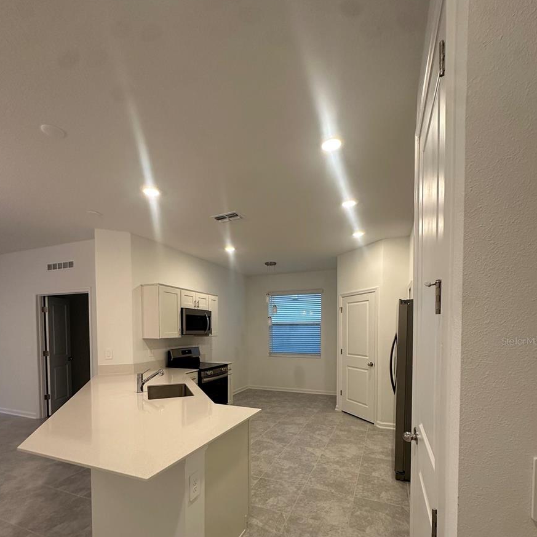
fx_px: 298
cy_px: 341
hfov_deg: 84.0
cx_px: 268
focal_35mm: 17
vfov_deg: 82.1
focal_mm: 2.22
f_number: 2.2
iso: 200
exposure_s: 1/120
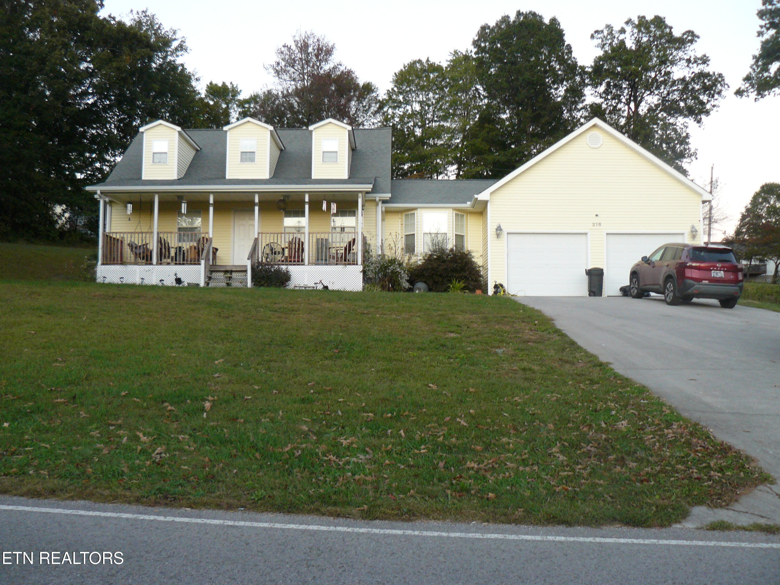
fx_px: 811
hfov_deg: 51.4
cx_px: 390
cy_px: 292
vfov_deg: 39.7
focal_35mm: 36
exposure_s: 1/30
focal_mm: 6
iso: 200
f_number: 2.8
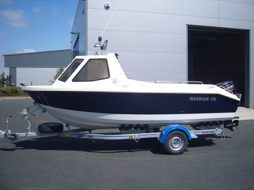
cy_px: 95
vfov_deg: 40.7
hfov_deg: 52.6
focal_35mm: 35
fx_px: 257
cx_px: 127
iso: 80
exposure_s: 1/250
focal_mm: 7.4
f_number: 7.1
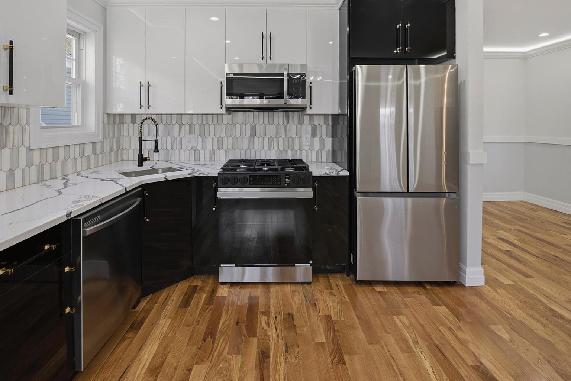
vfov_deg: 71.7
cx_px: 275
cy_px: 129
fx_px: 254
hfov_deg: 96.7
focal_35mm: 16
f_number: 9
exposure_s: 1/160
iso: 800
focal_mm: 12
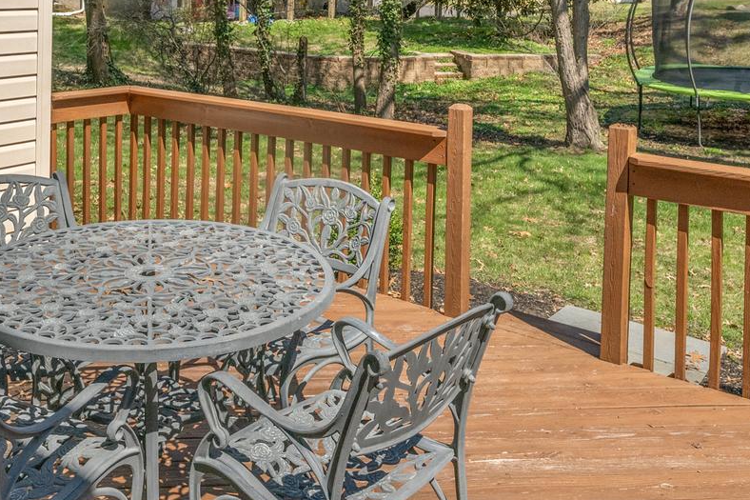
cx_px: 285
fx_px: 839
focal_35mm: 40
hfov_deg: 47.7
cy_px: 45
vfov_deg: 31.5
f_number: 7.1
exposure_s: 1/1250
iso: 400
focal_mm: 15.5
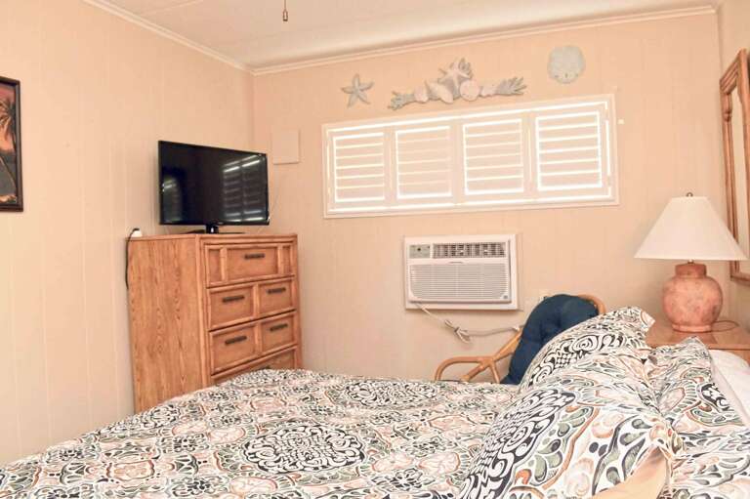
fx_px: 562
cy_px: 250
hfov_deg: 67.4
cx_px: 375
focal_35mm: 27
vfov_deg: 47.9
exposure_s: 1/30
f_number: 6.3
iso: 7200
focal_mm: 18
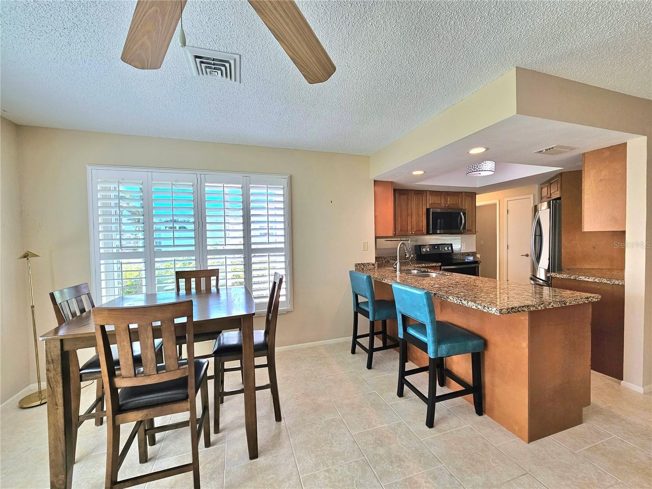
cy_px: 244
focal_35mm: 13
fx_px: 245
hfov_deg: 106.2
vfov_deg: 89.9
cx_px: 326
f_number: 2.2
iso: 100
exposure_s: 1/208
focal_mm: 2.2
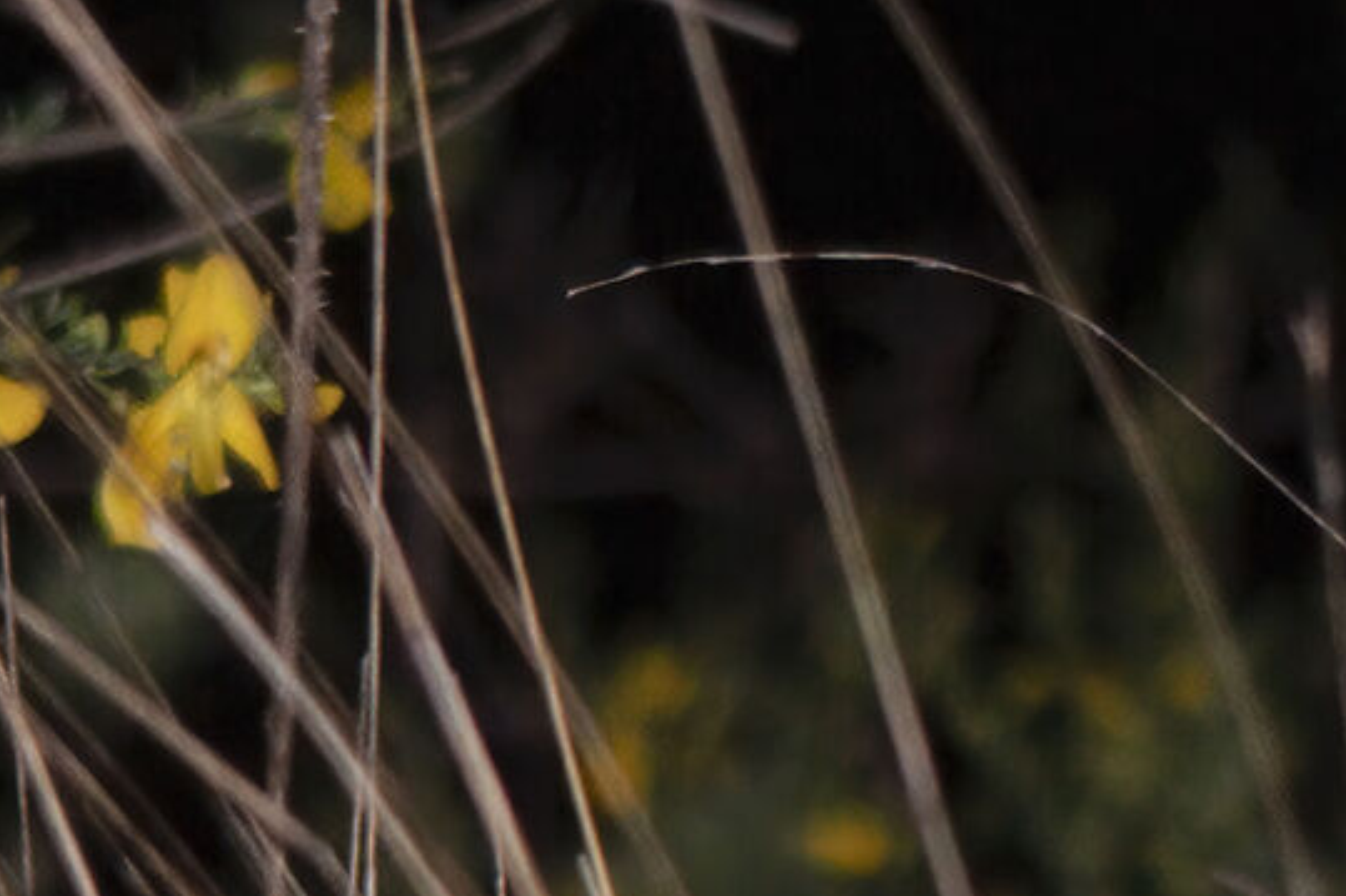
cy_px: 996
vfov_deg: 2.1
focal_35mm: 668
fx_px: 24967
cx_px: -5
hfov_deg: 3.1
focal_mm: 150
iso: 640
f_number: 8
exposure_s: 1/250
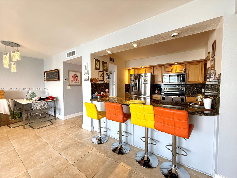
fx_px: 96
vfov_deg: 85.7
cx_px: 118
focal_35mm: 14
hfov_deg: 102.1
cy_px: 89
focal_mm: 2.22
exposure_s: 1/120
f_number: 2.2
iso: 200
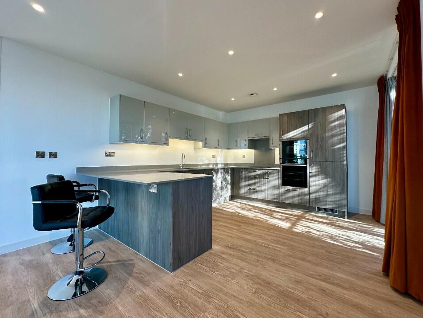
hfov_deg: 98.1
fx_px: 183
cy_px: 154
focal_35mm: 15
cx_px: 223
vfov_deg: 81.7
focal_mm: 2.22
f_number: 2.2
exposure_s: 1/100
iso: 100
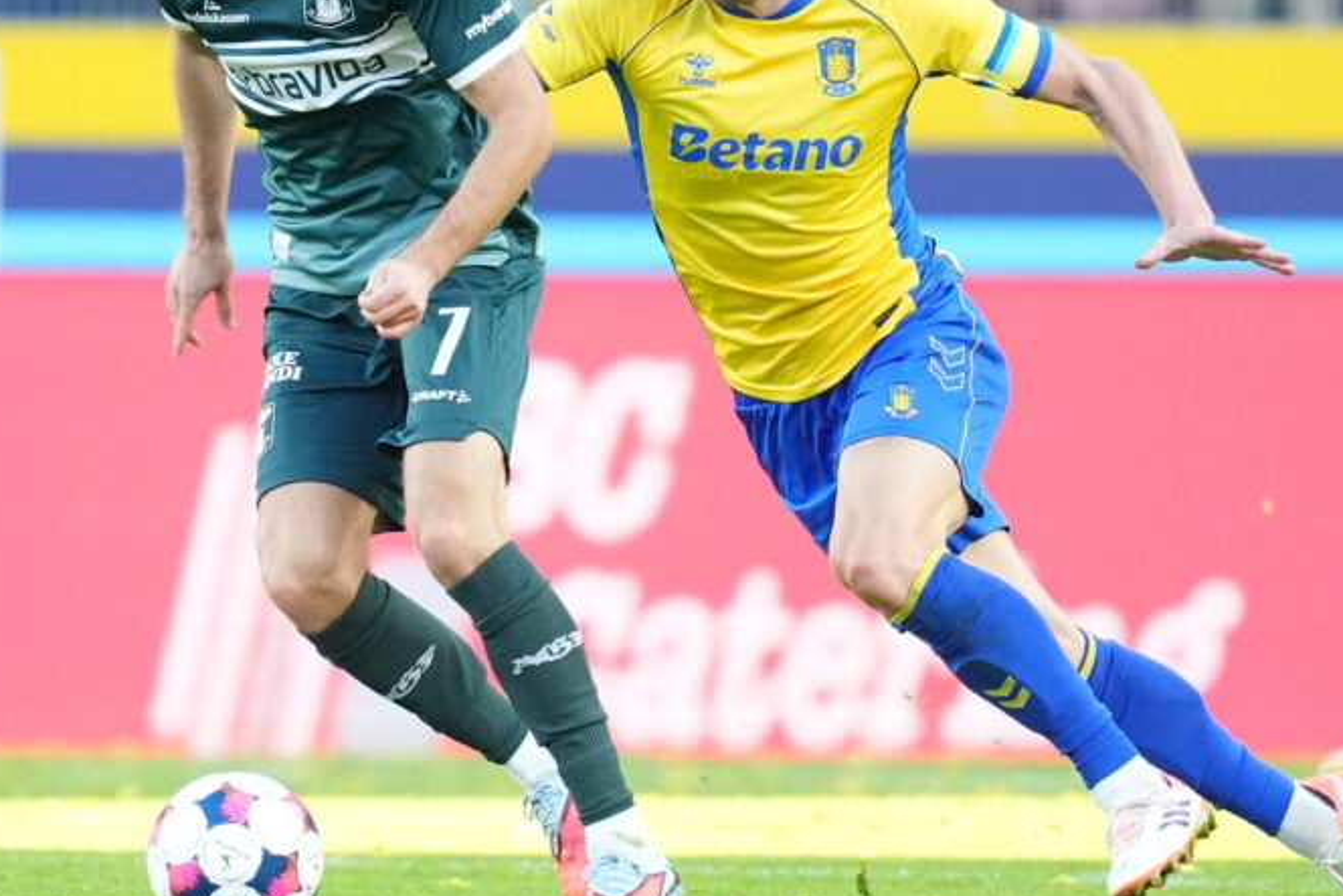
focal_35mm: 925
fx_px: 34513
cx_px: 714
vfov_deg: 1.5
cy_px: 319
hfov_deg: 2.2
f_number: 2.8
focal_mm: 400
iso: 3200
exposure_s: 1/1600
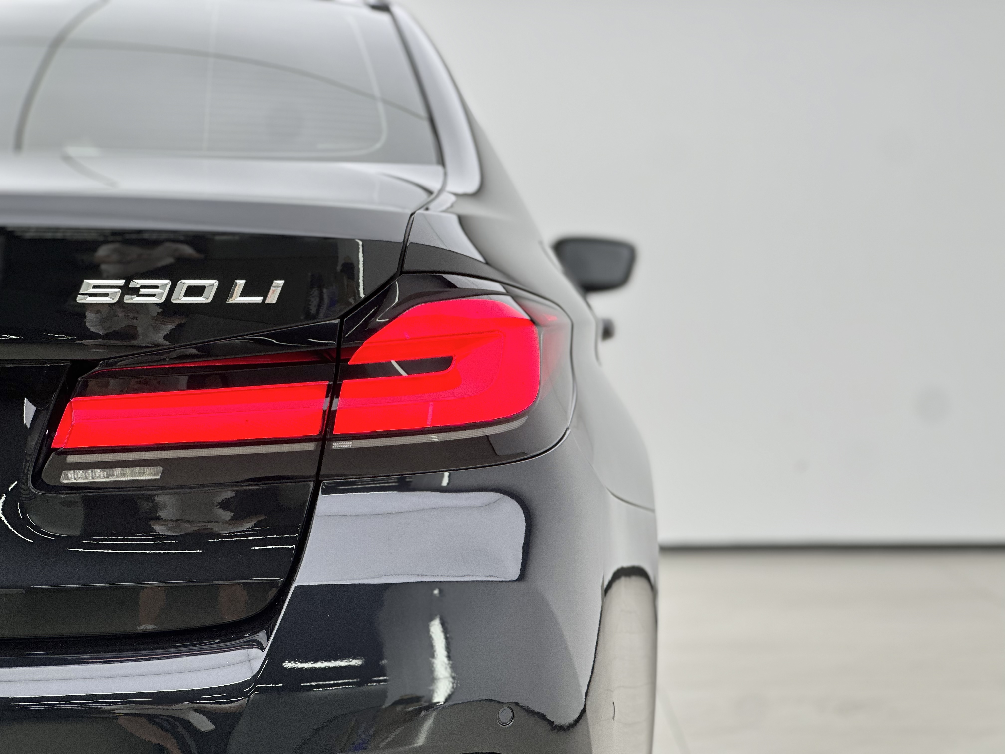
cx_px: 502
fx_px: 2236
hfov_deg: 25.3
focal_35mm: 77
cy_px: 377
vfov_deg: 19.1
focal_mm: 9
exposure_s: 1/100
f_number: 2.8
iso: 64
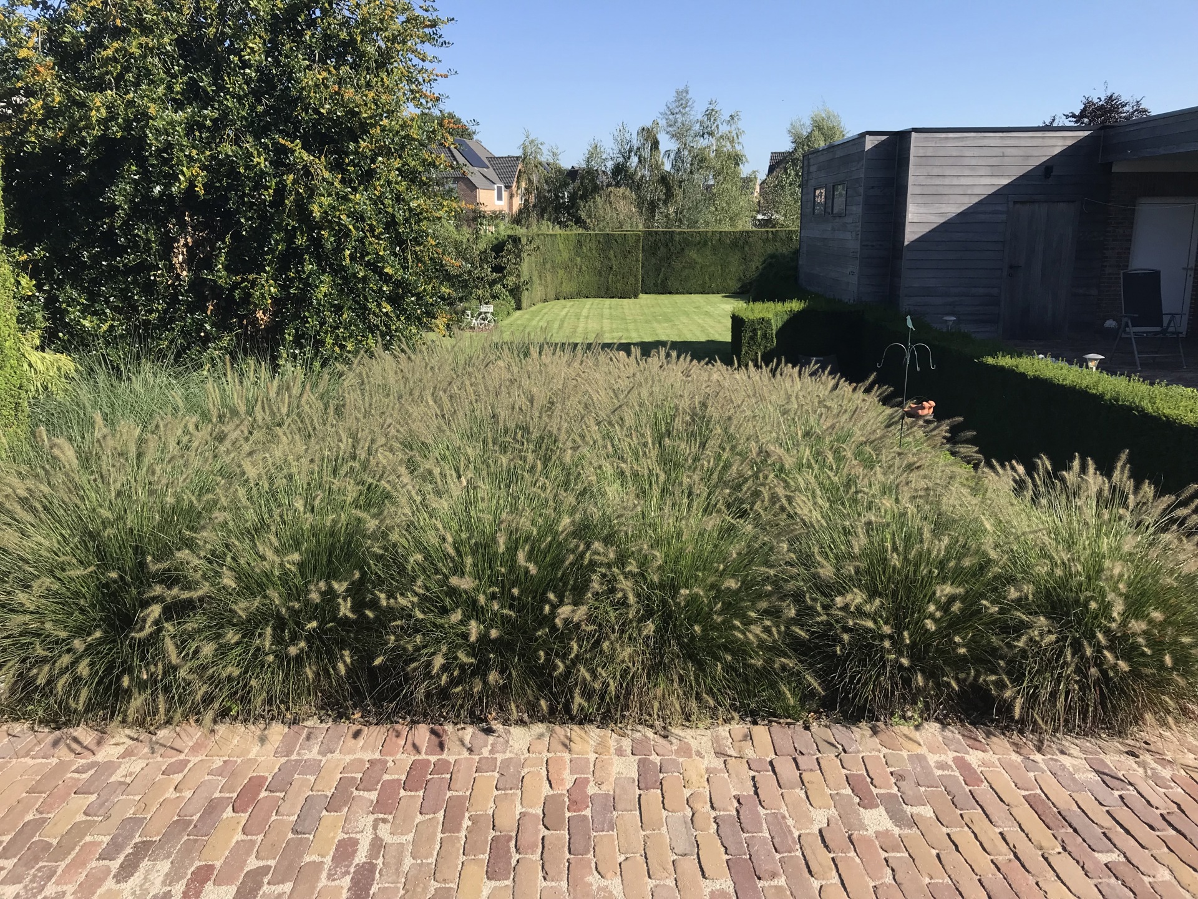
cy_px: 450
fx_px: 969
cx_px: 599
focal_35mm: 28
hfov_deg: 63.4
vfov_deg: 49.7
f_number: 1.8
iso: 20
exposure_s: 1/1198
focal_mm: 3.99
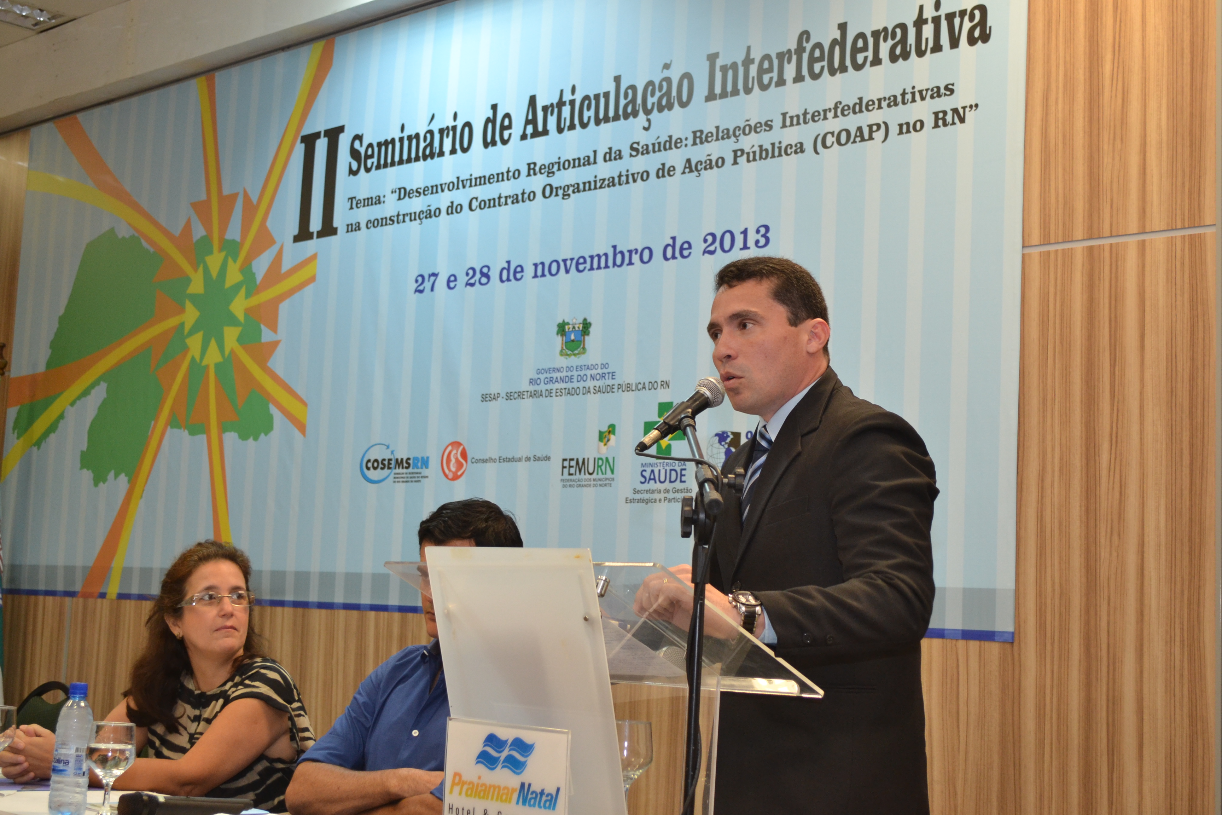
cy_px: 408
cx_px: 611
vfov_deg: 25.1
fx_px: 1833
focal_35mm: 54
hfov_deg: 36.9
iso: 800
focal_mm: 36
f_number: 5
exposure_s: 1/30
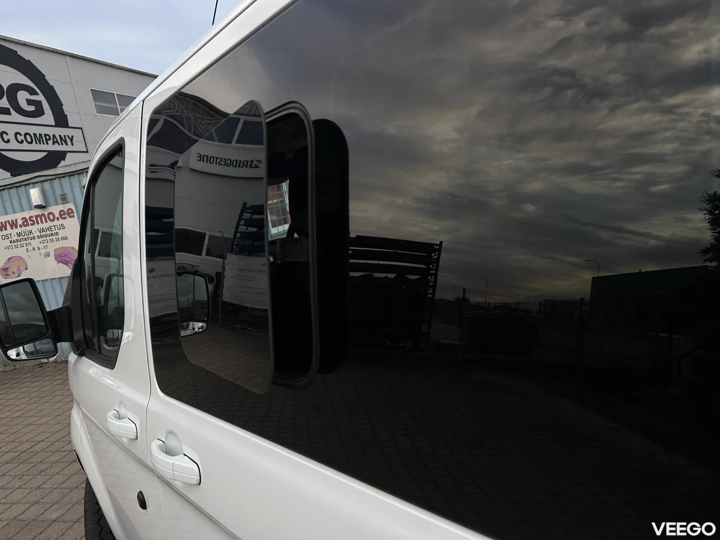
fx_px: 499
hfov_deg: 71.6
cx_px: 360
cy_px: 270
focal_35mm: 24
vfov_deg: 56.8
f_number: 1.78
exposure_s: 1/623
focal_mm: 6.86
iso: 80
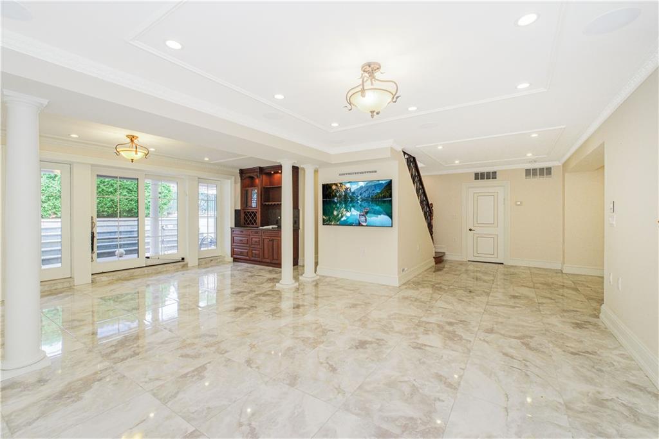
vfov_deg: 77.3
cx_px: 330
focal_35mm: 15
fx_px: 274
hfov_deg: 100.4
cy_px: 220
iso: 640
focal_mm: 10
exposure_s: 1/60
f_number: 8
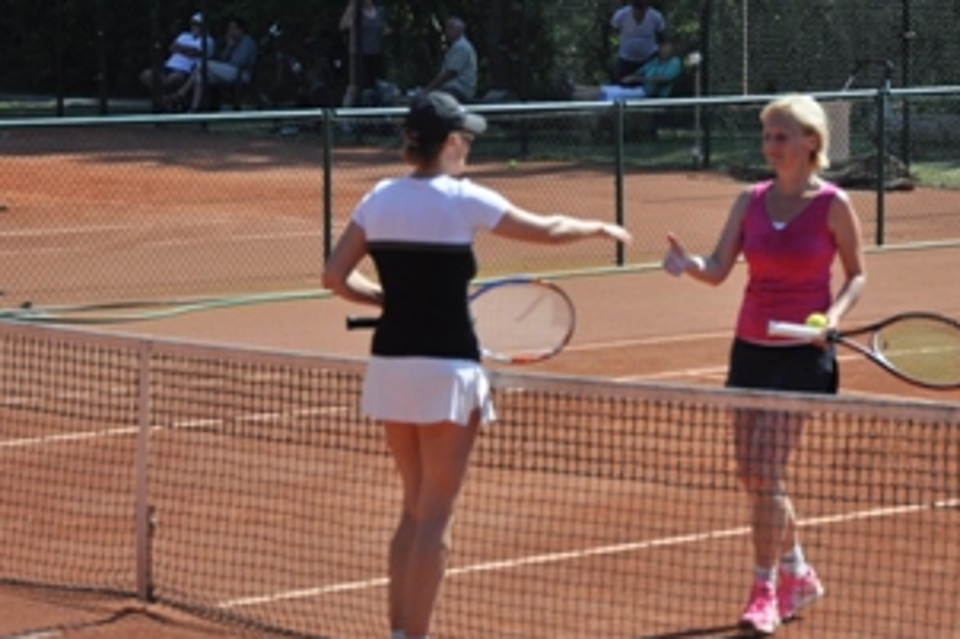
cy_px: 188
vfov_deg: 8.8
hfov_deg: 13.2
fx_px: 4158
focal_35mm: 156
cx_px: 614
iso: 400
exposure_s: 1/1600
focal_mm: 70
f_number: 6.3
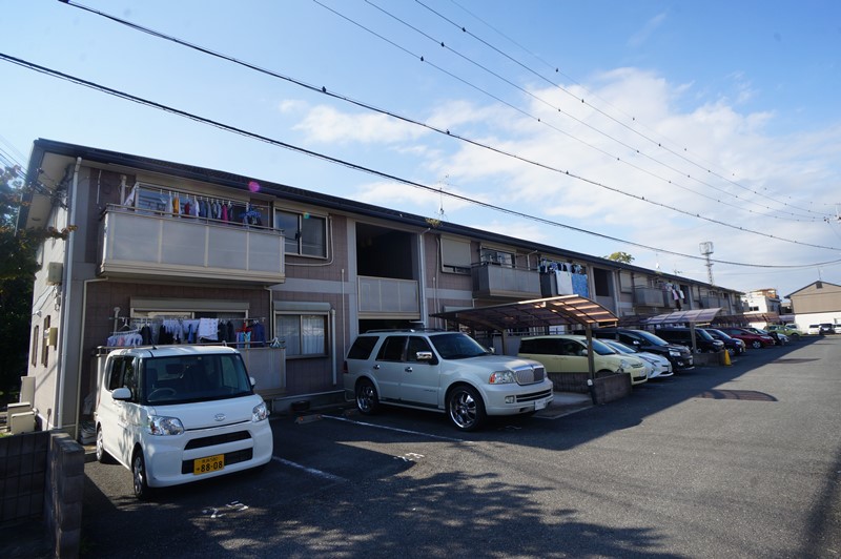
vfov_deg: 53.1
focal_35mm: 24
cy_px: 280
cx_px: 420
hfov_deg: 73.8
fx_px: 560
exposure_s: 1/60
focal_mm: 16
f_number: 11
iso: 100
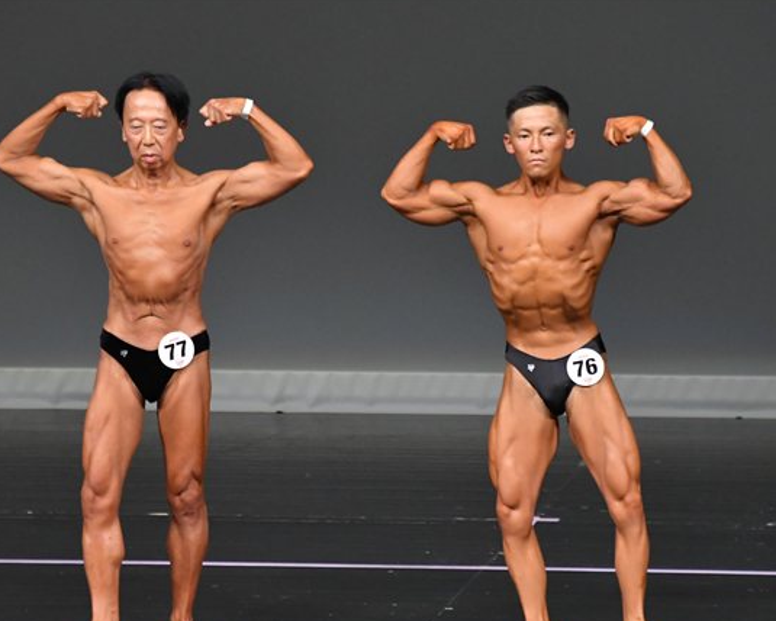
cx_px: 369
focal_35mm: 469
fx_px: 10771
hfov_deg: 4.1
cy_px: 366
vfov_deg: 3.3
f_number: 5.6
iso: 4000
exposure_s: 1/400
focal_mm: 230
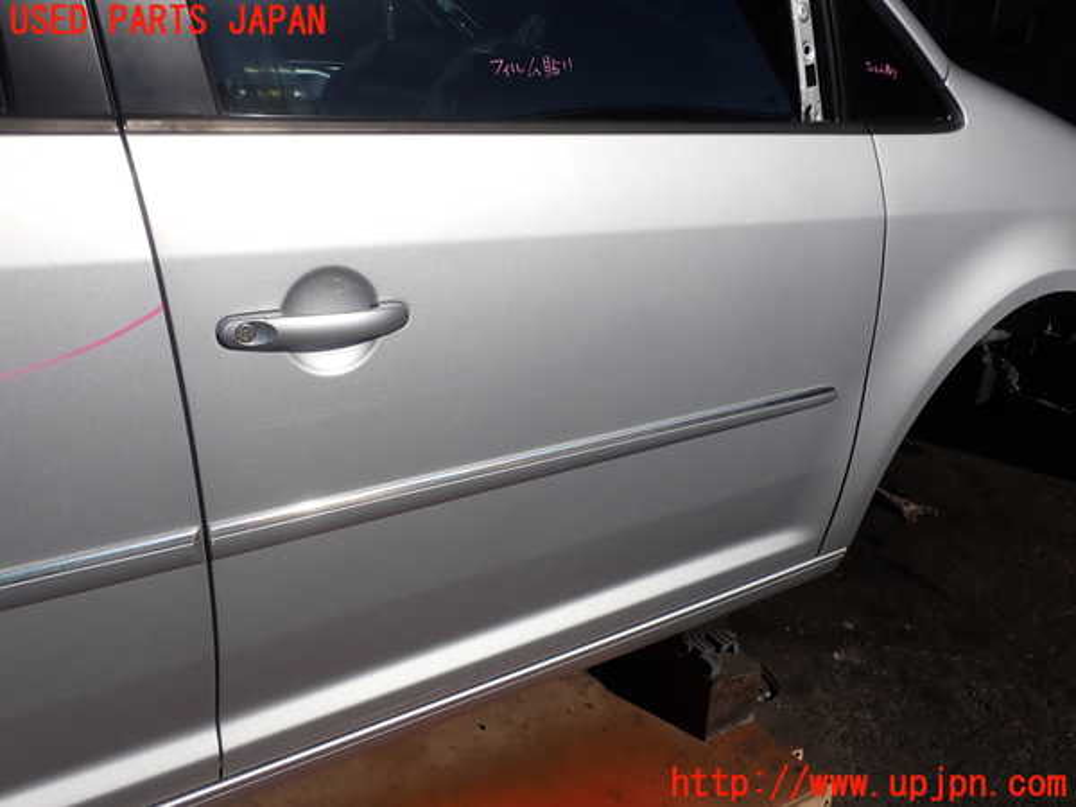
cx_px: 538
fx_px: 933
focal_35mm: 30
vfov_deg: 46.8
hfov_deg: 60.0
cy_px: 404
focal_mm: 5.4
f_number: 9
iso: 100
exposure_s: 1/500
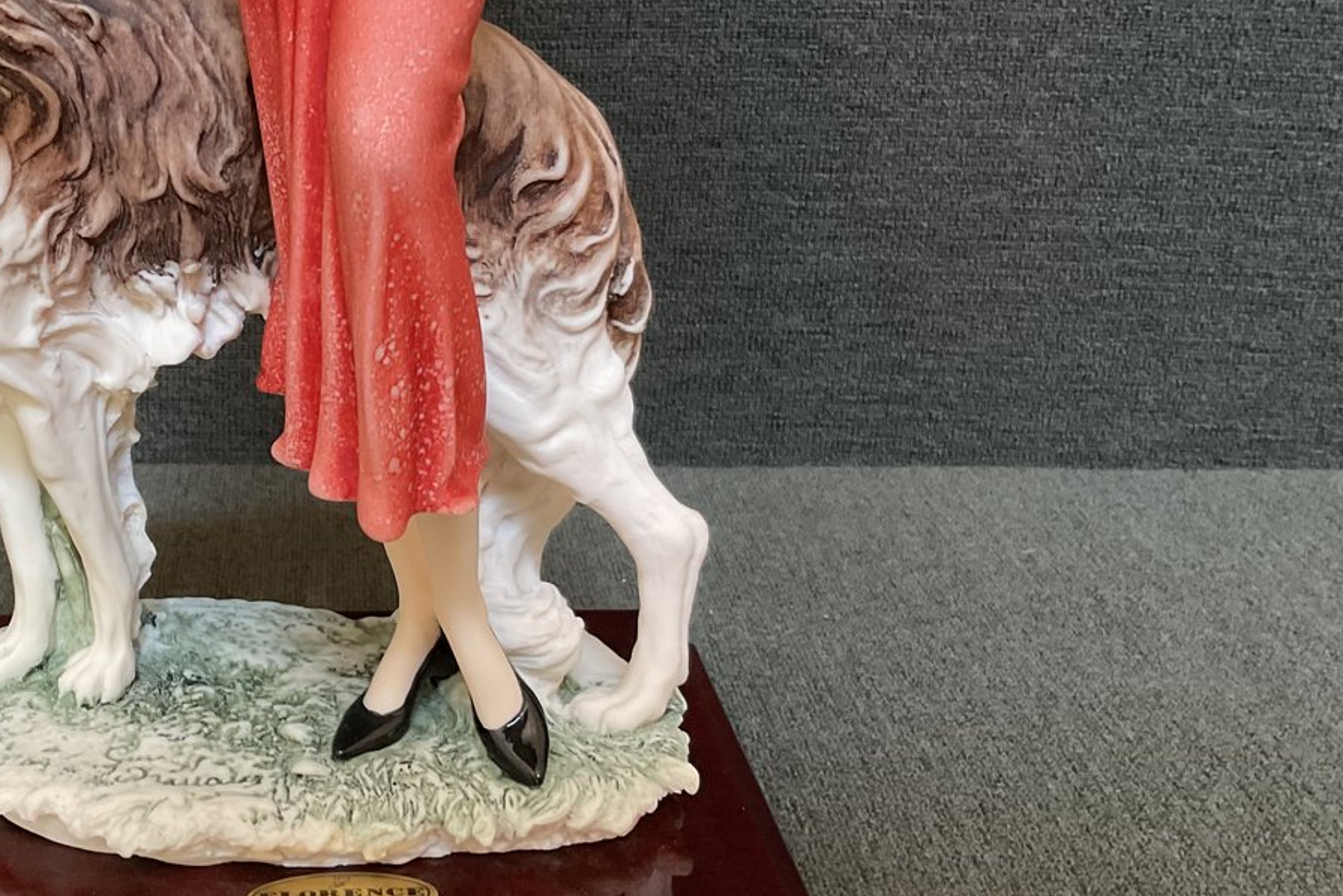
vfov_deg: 26.5
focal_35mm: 51
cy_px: 385
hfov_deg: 38.0
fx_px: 1903
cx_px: 344
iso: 200
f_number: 1.8
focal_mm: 3
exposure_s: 1/40
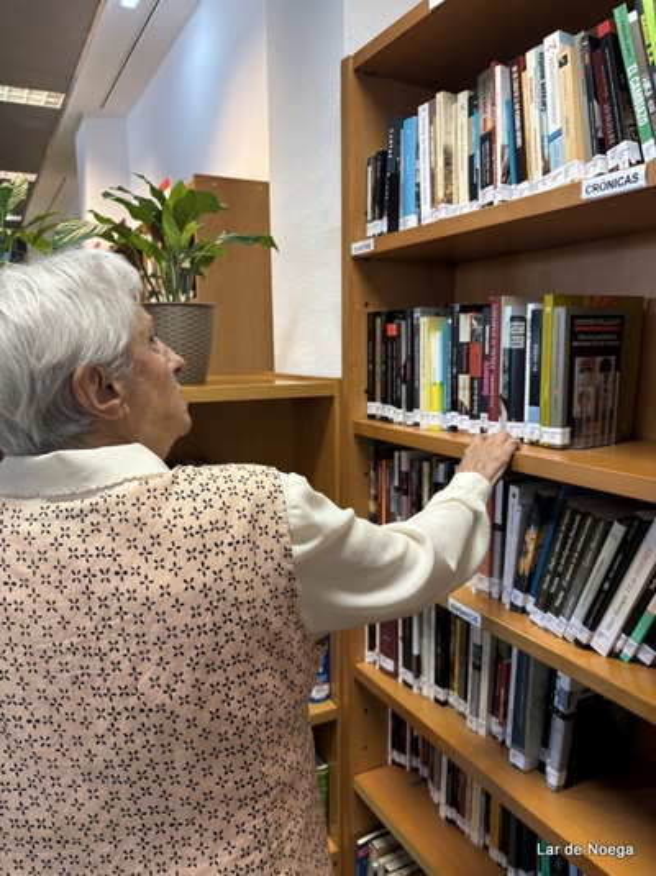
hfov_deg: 53.0
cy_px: 438
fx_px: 657
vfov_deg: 67.3
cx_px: 328
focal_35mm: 26
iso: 100
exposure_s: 1/50
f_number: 1.6
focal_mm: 5.96
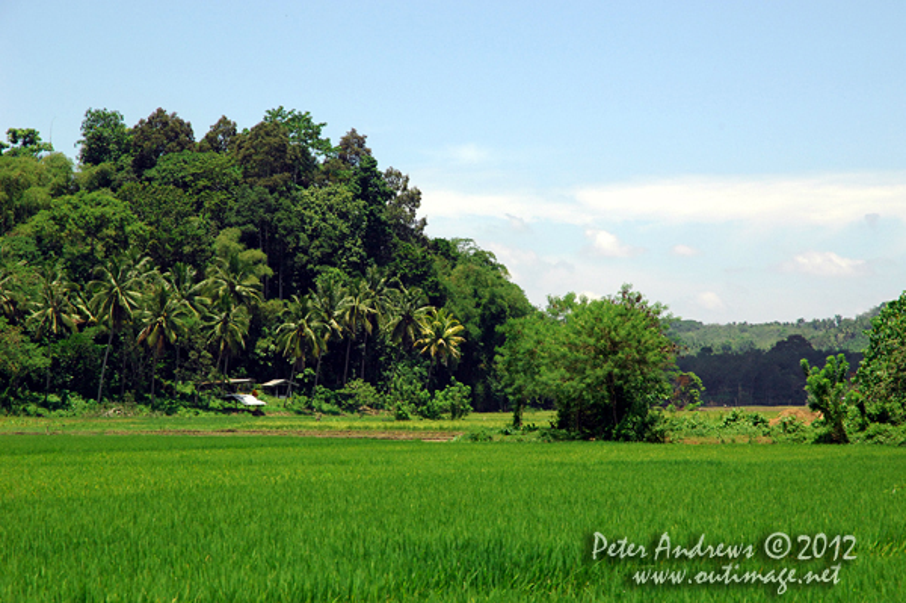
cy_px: 302
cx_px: 453
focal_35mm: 117
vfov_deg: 11.7
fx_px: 2942
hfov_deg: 17.5
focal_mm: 78
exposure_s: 1/500
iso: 400
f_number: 10
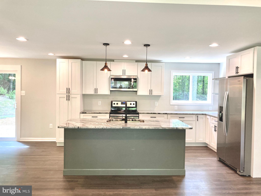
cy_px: 98
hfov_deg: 63.4
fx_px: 211
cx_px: 130
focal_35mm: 28
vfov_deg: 49.7
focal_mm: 3.99
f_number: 1.8
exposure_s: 1/120
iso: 80
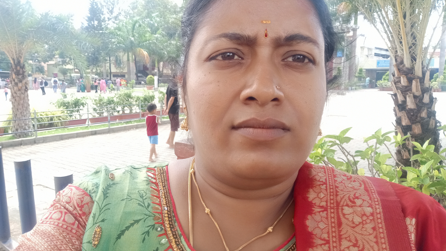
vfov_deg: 37.8
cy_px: 118
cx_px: 222
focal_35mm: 31
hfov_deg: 62.6
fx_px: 367
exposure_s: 1/120
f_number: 2
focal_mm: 3.41
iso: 110
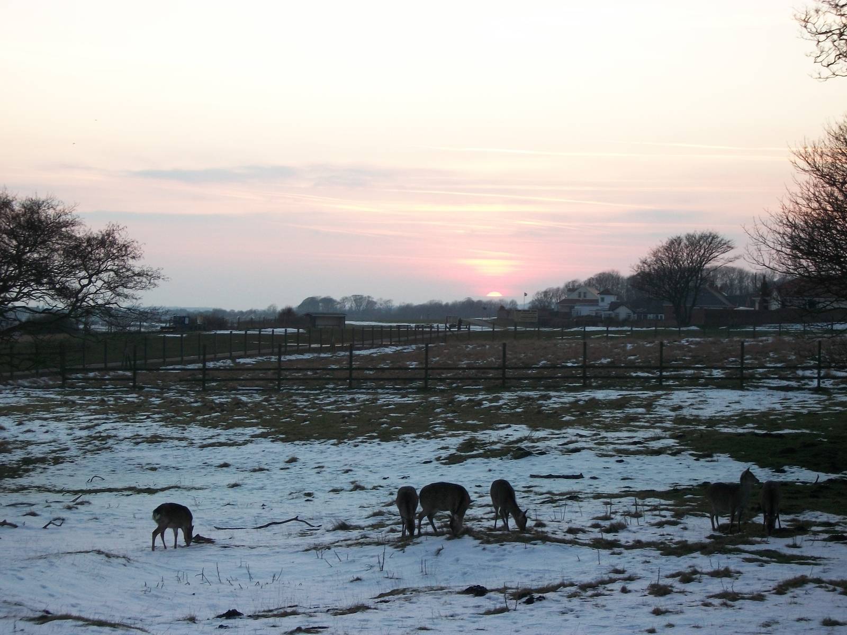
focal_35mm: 77
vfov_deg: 19.1
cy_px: 318
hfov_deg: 25.3
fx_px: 1884
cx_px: 424
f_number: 4.6
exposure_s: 1/50
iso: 90
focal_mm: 13.7
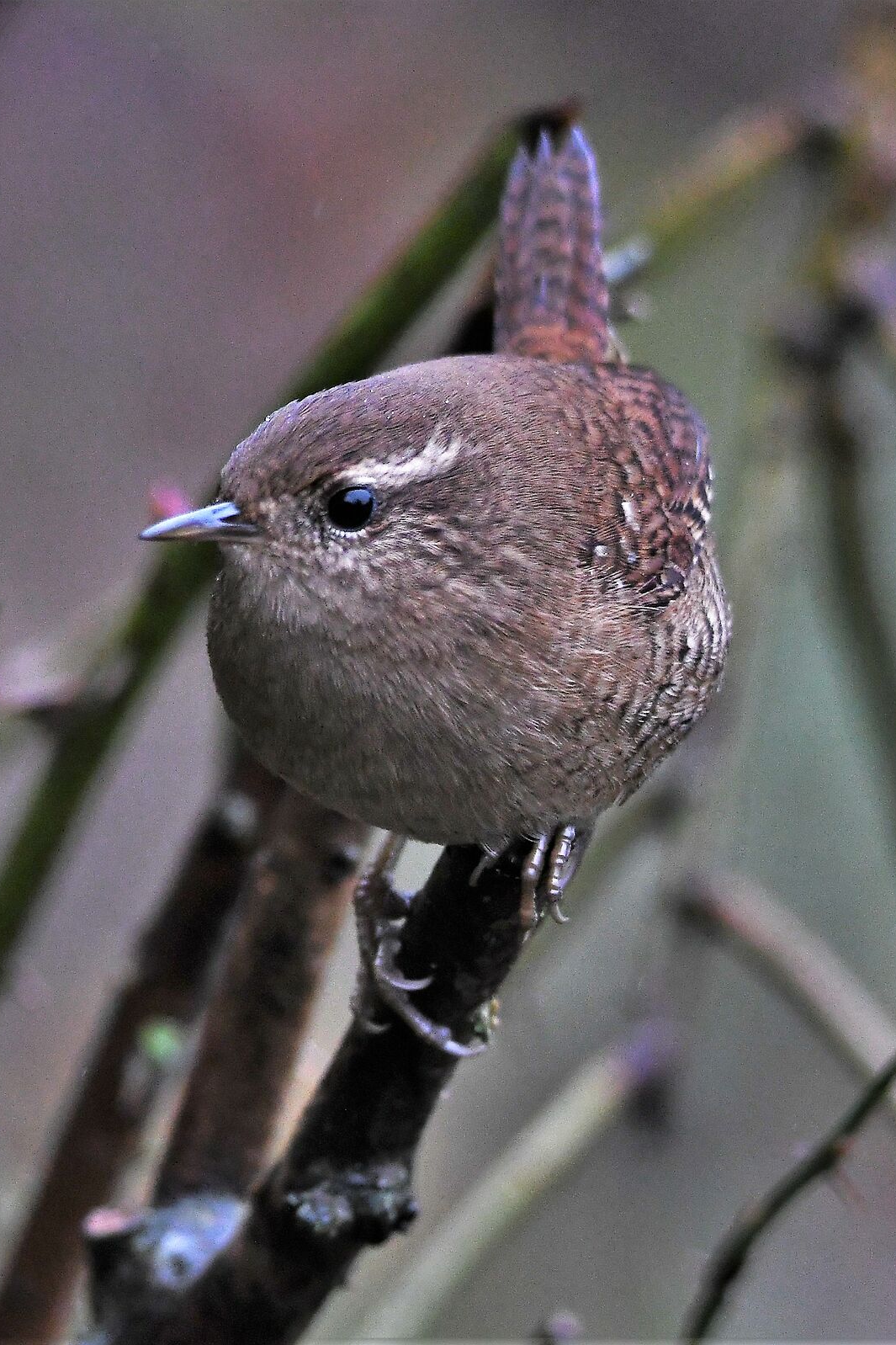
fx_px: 25241
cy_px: 672
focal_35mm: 676
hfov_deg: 2.0
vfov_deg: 3.1
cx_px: 315
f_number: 5.6
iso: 2000
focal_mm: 300
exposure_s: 1/500
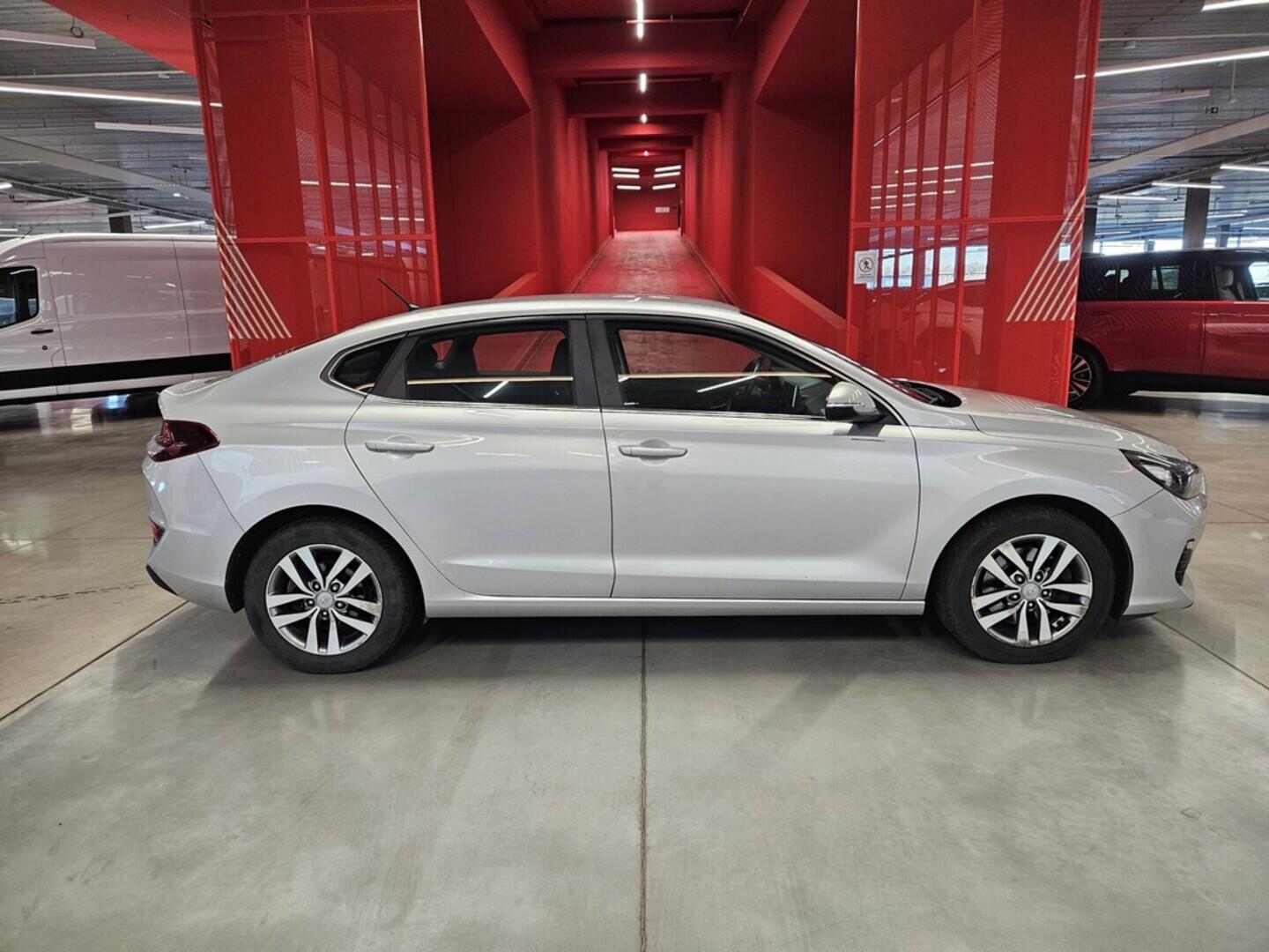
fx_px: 843
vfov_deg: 58.9
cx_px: 634
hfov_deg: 73.9
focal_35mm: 23
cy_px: 476
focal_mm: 5.4
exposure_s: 1/142
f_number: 1.8
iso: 250
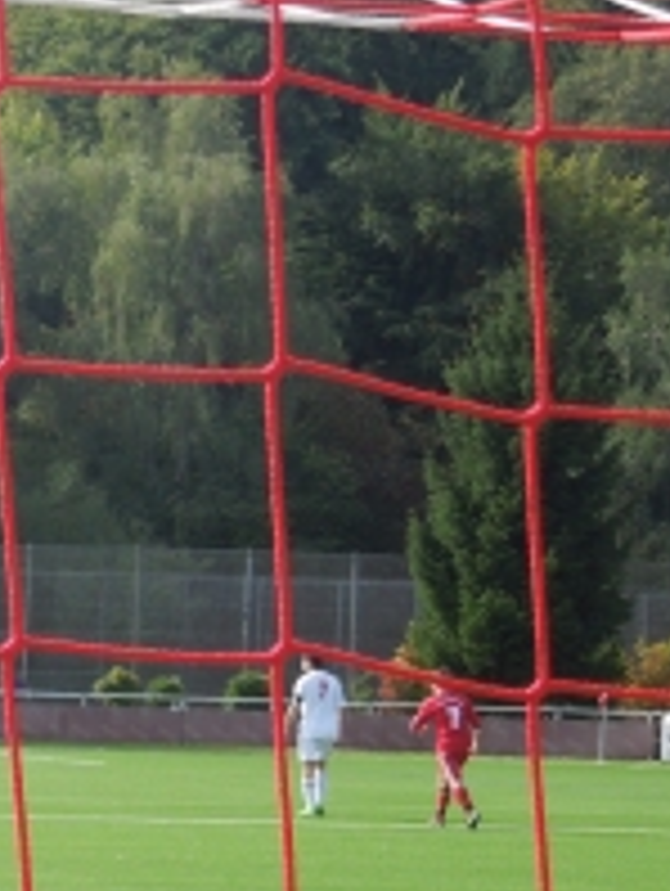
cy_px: 747
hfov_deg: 6.9
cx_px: -670
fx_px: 5382
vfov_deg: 9.4
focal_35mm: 209
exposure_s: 1/250
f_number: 4.4
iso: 100
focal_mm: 12.5
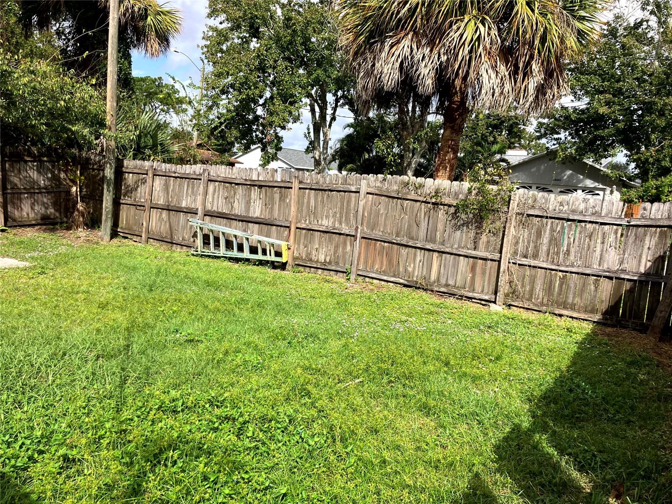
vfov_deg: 49.7
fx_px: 544
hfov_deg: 63.4
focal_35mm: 28
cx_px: 336
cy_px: 252
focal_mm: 3.99
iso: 32
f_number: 1.8
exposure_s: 1/1473
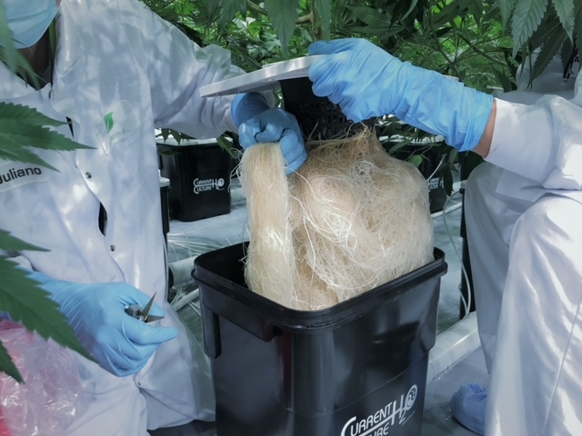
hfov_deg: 63.4
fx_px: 471
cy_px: 218
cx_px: 291
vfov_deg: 49.7
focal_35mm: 28
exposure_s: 1/123
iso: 25
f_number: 1.8
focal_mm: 3.99
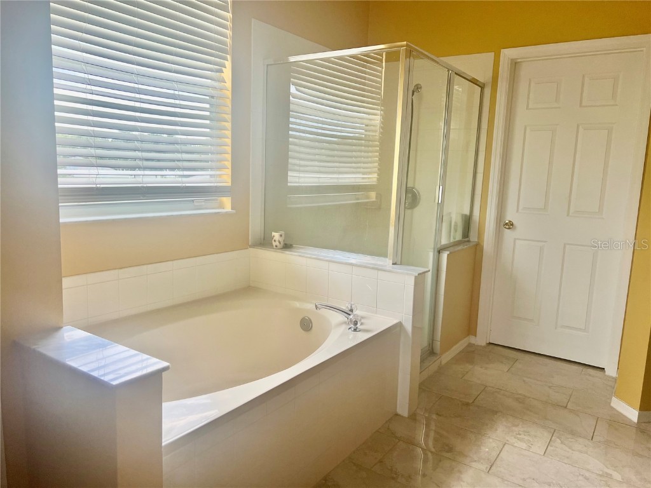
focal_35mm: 26
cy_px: 244
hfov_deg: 67.3
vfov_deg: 53.1
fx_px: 489
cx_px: 326
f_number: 1.5
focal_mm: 5.7
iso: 125
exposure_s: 1/121
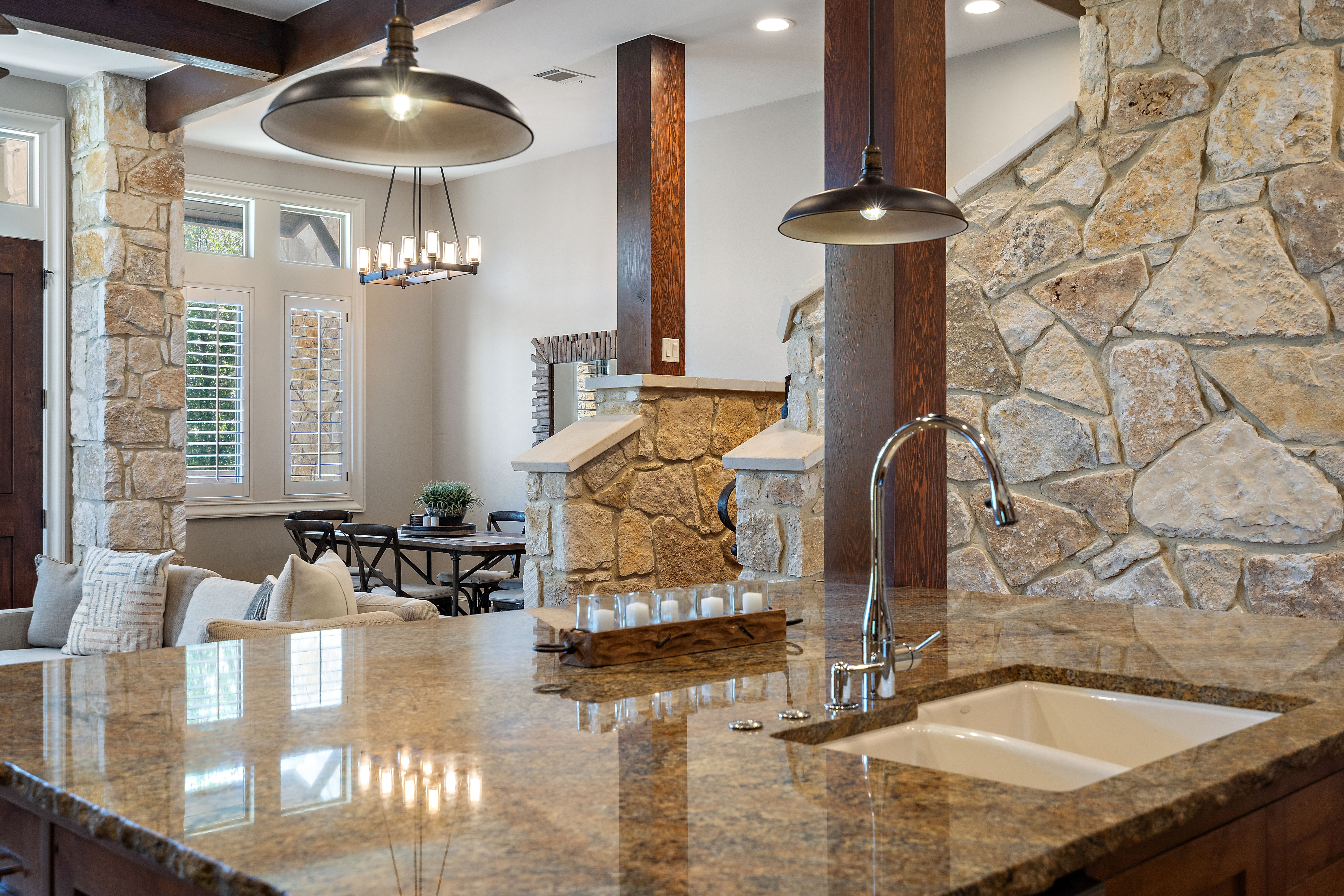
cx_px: 672
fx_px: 1307
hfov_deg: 54.4
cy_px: 448
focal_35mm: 35
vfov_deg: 37.9
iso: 400
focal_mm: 35
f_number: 8
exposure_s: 1/6
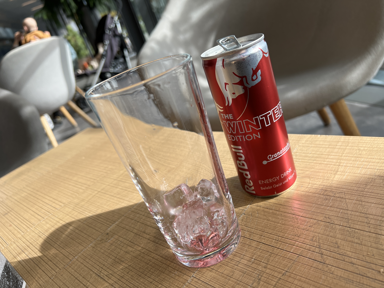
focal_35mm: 26
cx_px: 192
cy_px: 144
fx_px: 288
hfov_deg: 67.3
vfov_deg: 53.1
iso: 50
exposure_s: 1/791
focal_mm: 5.7
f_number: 1.5
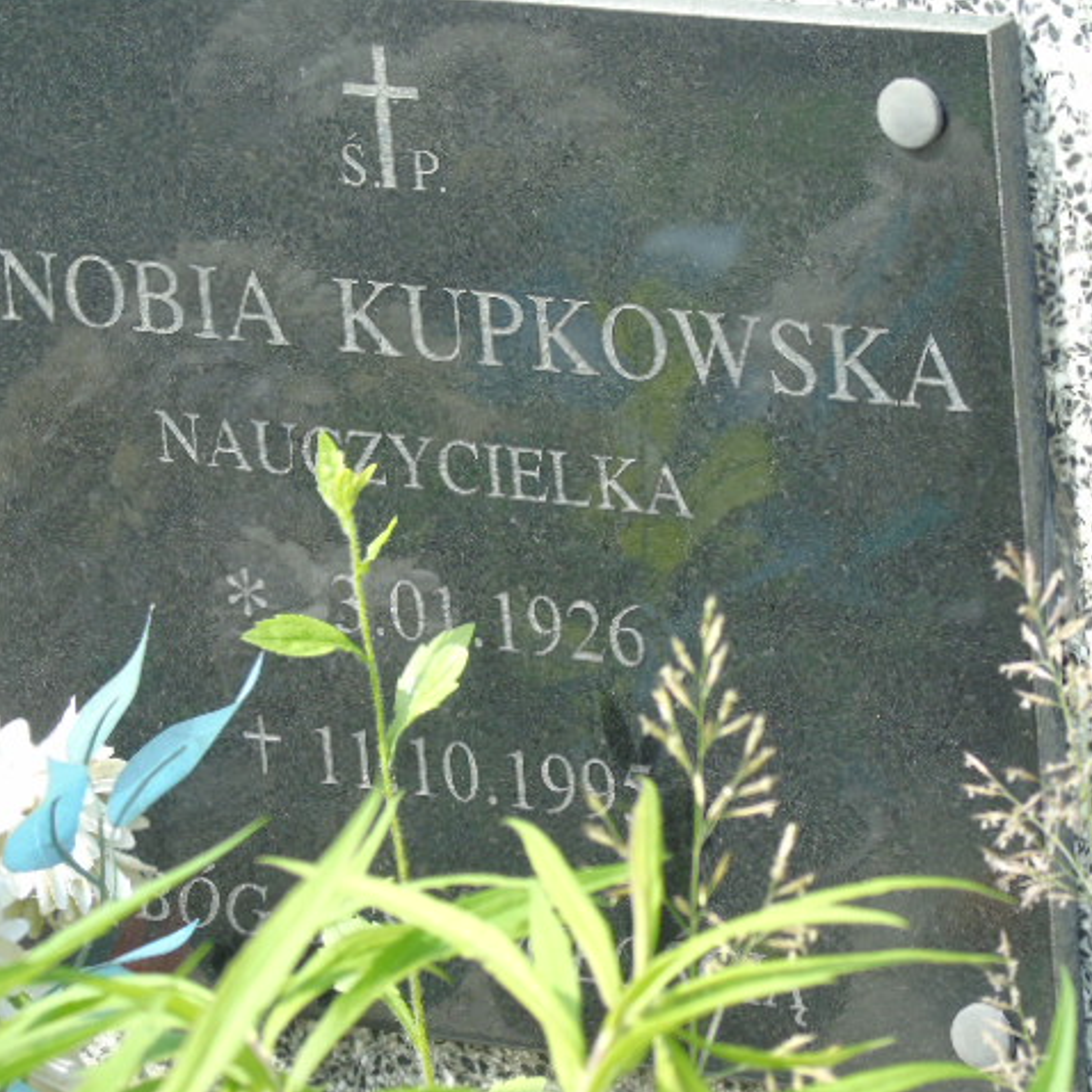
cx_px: 544
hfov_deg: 7.0
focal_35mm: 251
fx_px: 8958
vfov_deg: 7.0
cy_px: 546
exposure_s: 1/125
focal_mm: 38
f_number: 4.7
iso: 100
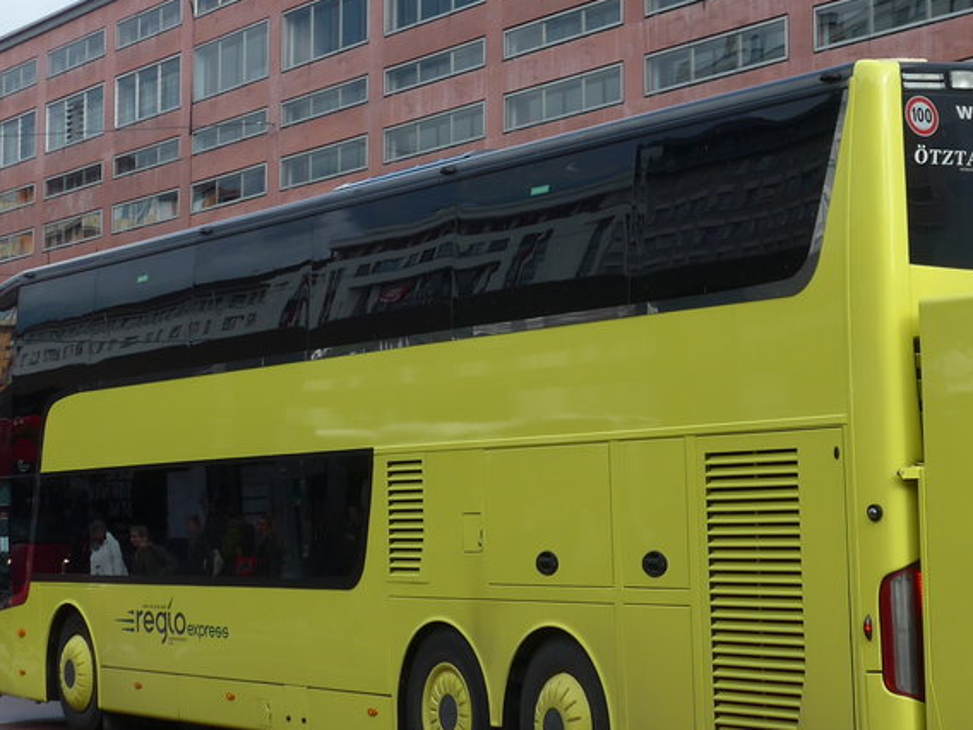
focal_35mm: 93
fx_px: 2614
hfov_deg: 21.0
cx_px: 683
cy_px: 242
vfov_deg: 15.9
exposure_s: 1/1000
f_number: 2.8
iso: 80
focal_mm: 9
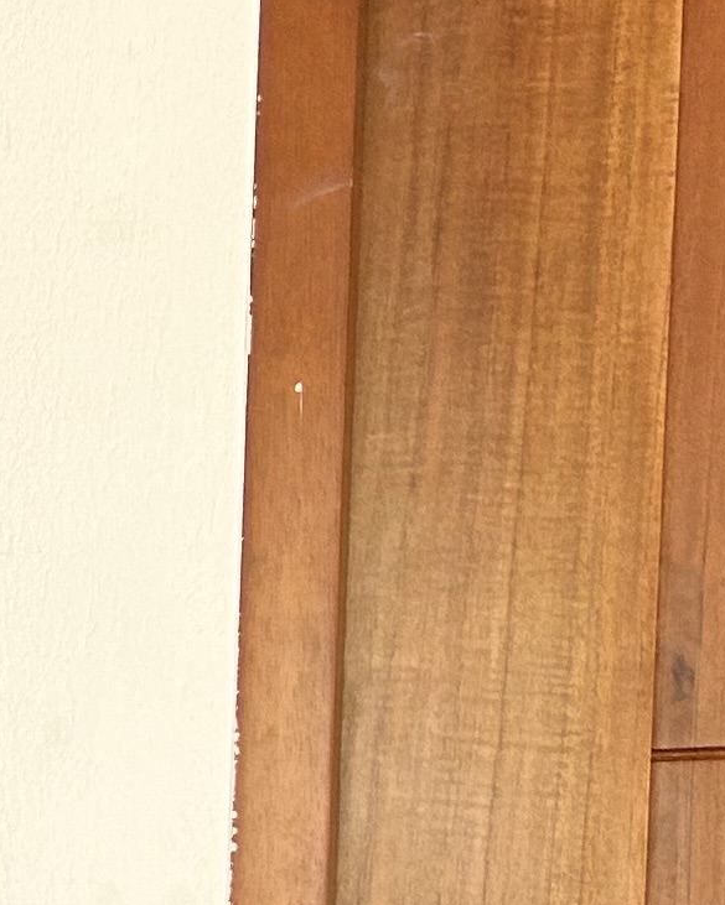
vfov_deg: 13.1
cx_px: -1025
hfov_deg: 9.7
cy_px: 1305
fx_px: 3754
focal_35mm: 140
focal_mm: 5.7
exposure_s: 1/121
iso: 80
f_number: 1.5
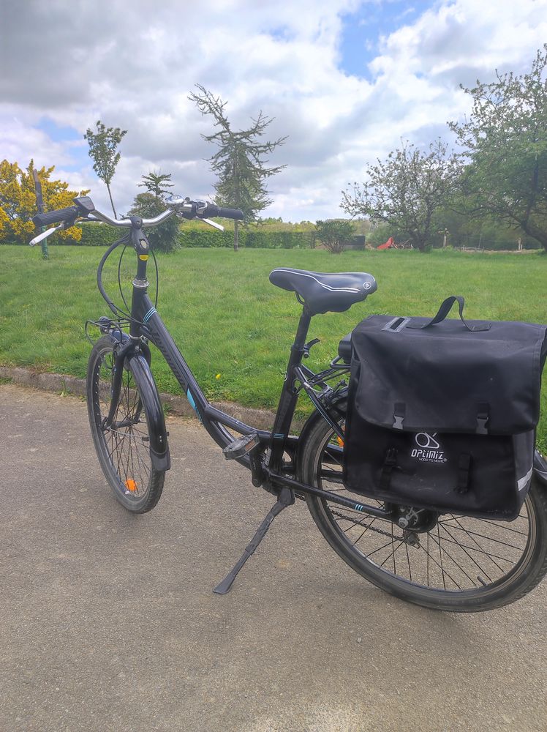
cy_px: 366
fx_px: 528
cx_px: 274
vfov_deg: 69.4
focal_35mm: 25
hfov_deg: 54.8
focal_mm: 4.7
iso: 50
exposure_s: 1/248
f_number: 1.79
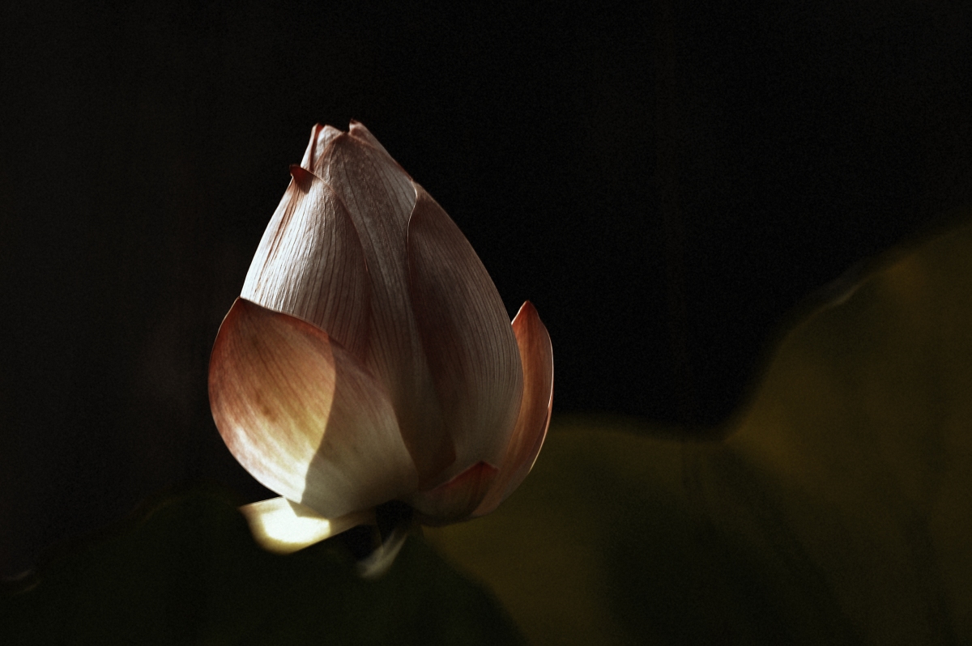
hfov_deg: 4.1
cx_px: 486
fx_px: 13489
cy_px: 323
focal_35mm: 500
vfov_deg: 2.7
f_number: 8
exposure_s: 1/125
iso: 100
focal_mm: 500
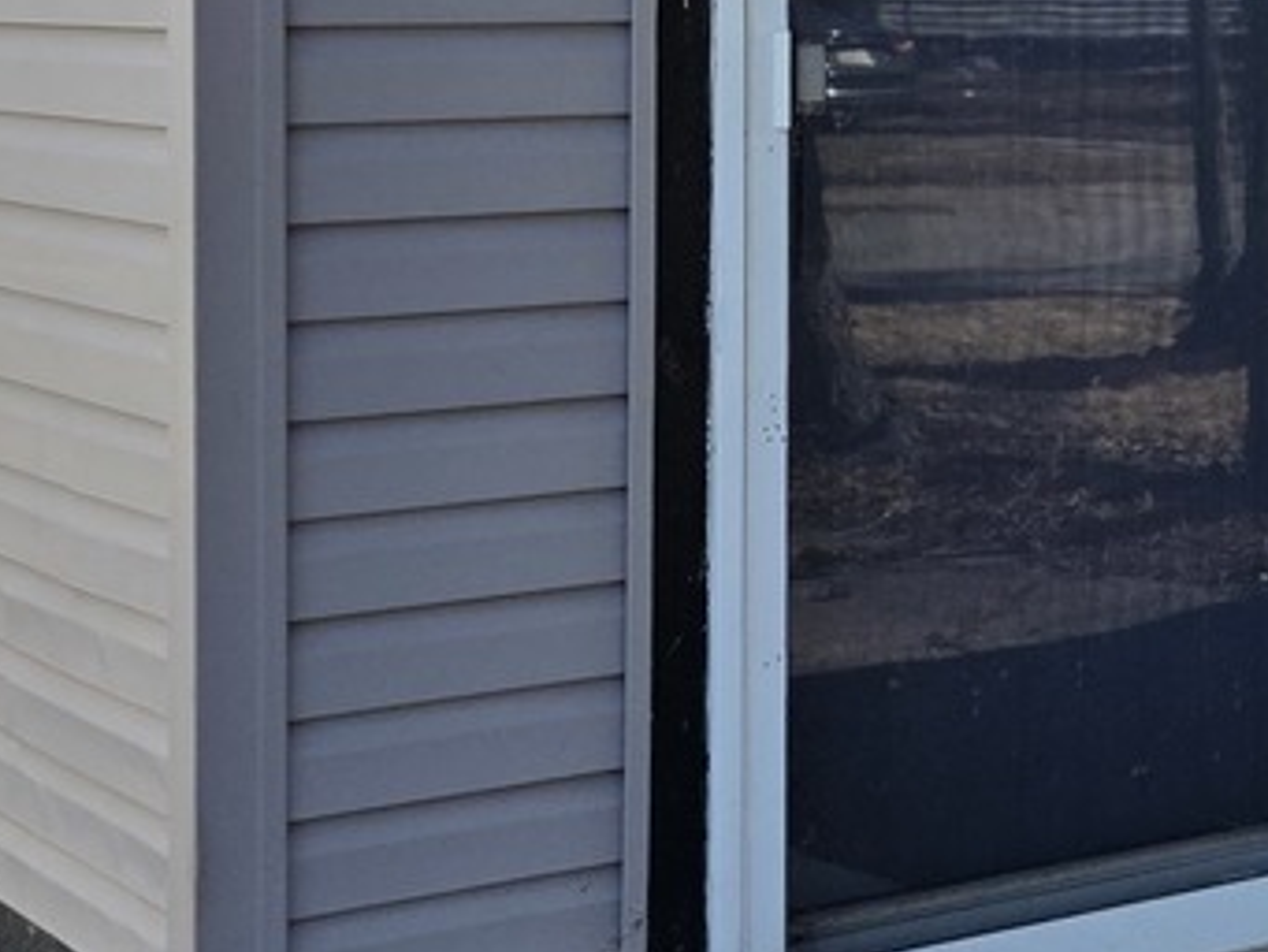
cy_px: -67
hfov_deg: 16.5
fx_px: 3554
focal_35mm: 97
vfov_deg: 14.9
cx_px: 2350
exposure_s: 1/3327
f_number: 1.7
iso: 80
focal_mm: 6.3
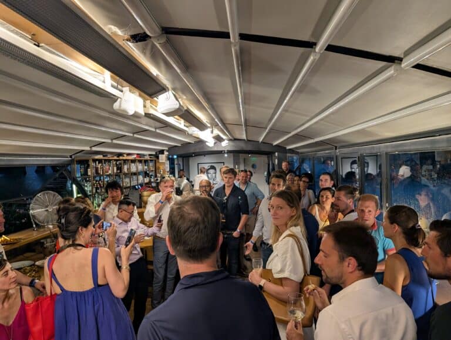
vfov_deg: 56.9
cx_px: 226
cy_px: 170
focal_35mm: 24
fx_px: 313
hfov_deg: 71.5
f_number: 1.68
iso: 602
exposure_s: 1/100
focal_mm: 6.9
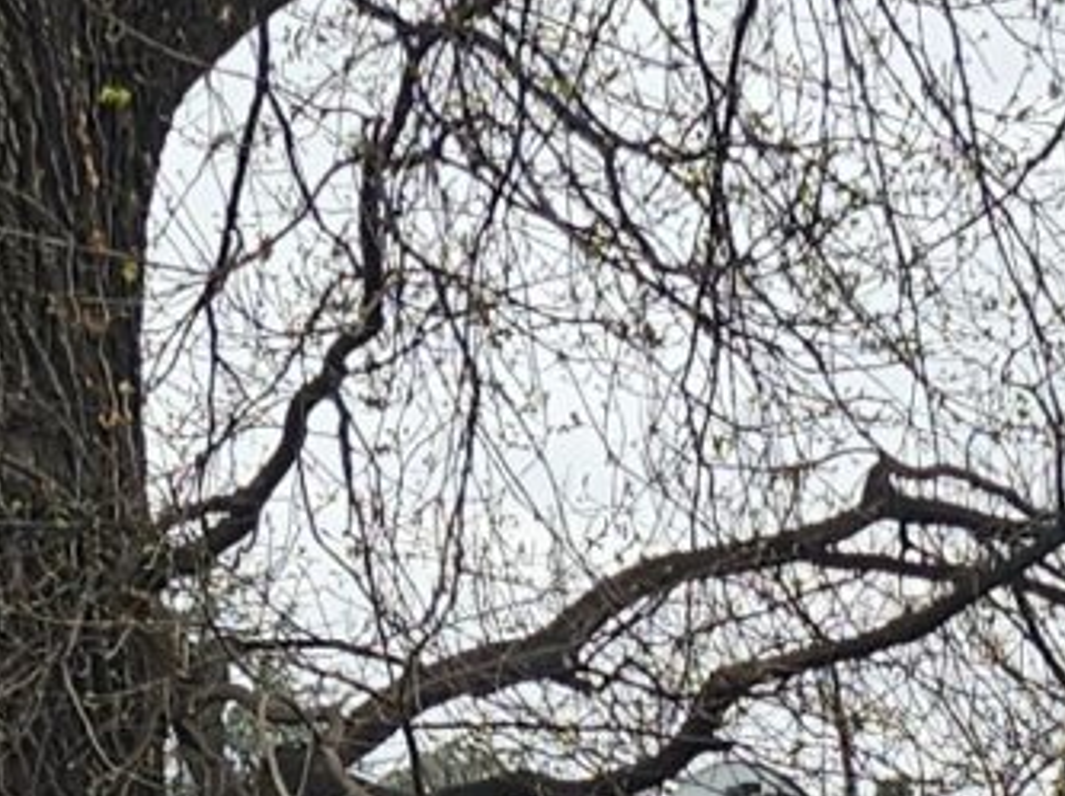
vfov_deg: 7.0
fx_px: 5440
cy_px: 2778
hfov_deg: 10.7
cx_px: 1721
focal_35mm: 177
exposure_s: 1/262
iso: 25
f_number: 1.8
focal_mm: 5.4
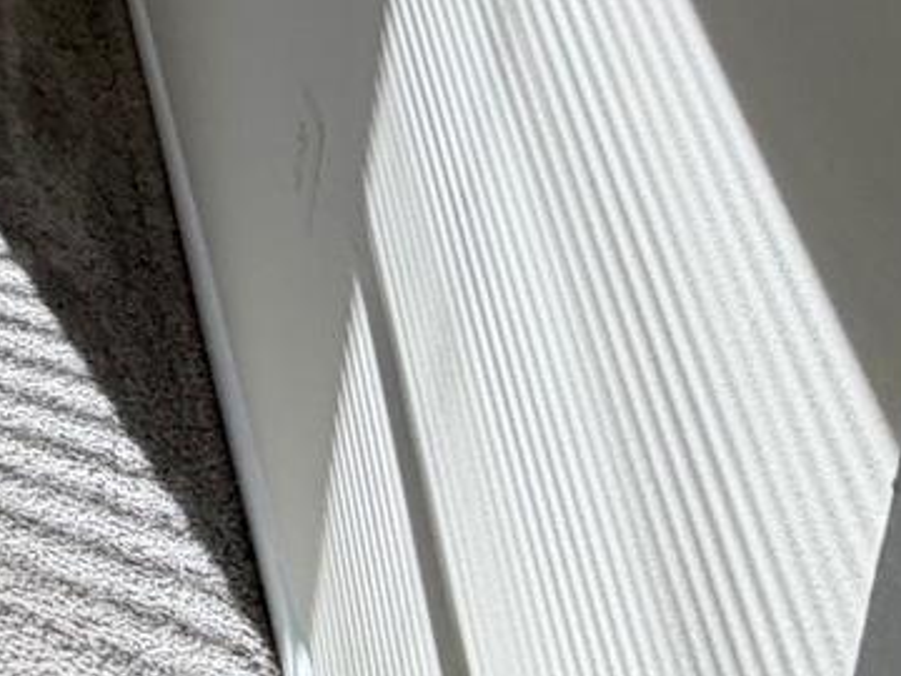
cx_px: -668
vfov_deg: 18.7
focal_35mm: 56
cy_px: -613
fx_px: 1458
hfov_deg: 22.5
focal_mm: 2.22
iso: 50
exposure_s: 1/121
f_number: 2.2
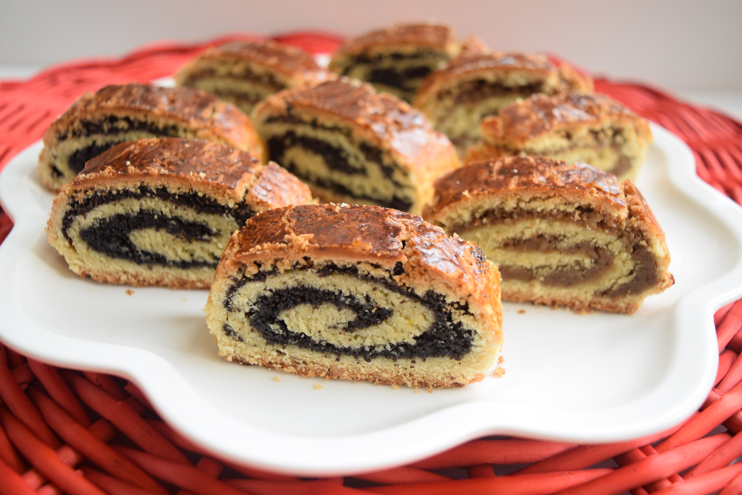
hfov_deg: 53.1
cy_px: 248
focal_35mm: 36
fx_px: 742
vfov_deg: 36.9
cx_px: 371
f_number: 4
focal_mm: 24
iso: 100
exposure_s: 1/50
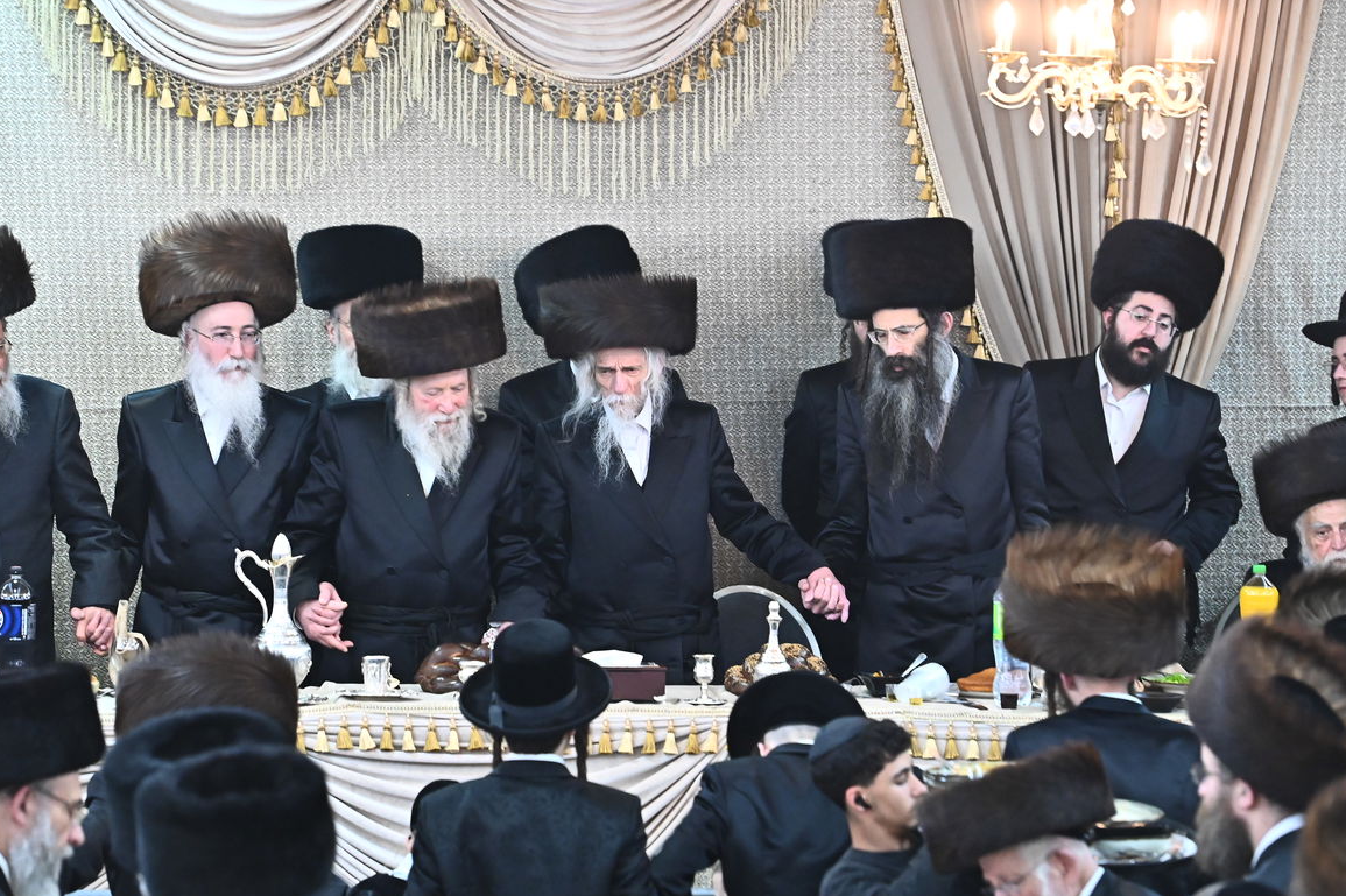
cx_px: 679
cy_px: 393
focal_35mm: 194
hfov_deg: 10.6
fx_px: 7250
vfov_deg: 7.1
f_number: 4.5
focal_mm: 160
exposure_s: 1/250
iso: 5000
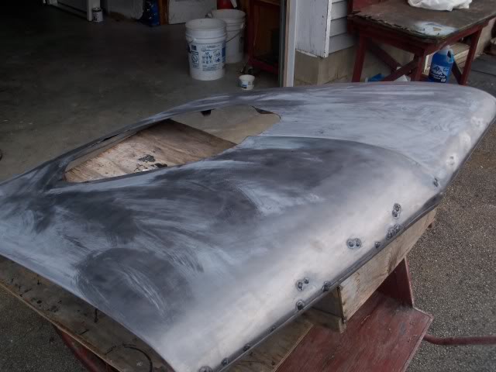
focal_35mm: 35
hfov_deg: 52.6
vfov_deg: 40.7
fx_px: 502
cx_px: 248
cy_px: 186
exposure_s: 1/250
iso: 64
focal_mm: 6.3
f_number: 3
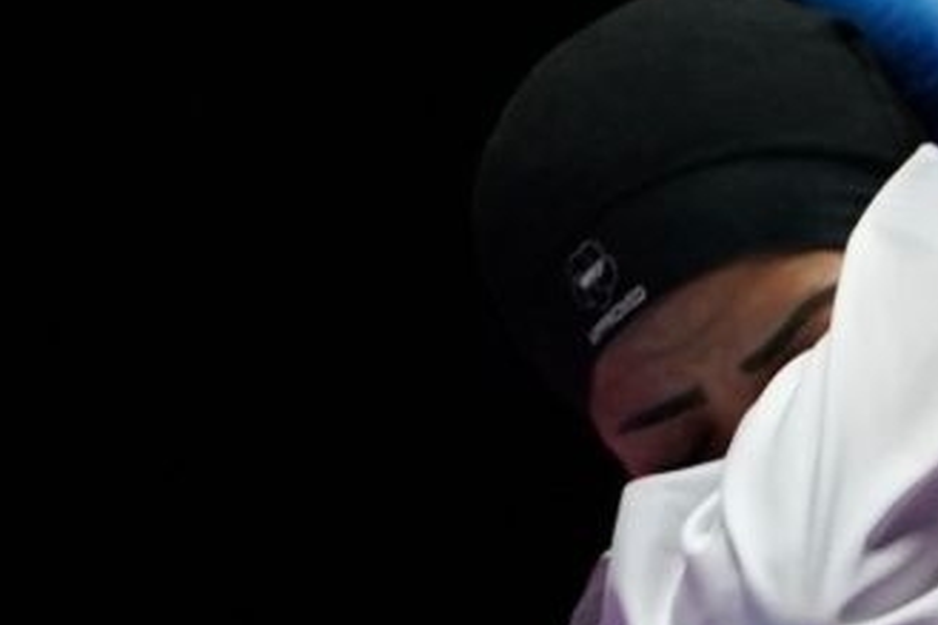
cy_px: 140
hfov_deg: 1.9
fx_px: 28776
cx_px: 2364
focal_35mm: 1105
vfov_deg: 1.2
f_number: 2.8
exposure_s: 1/1000
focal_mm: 135
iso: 2500
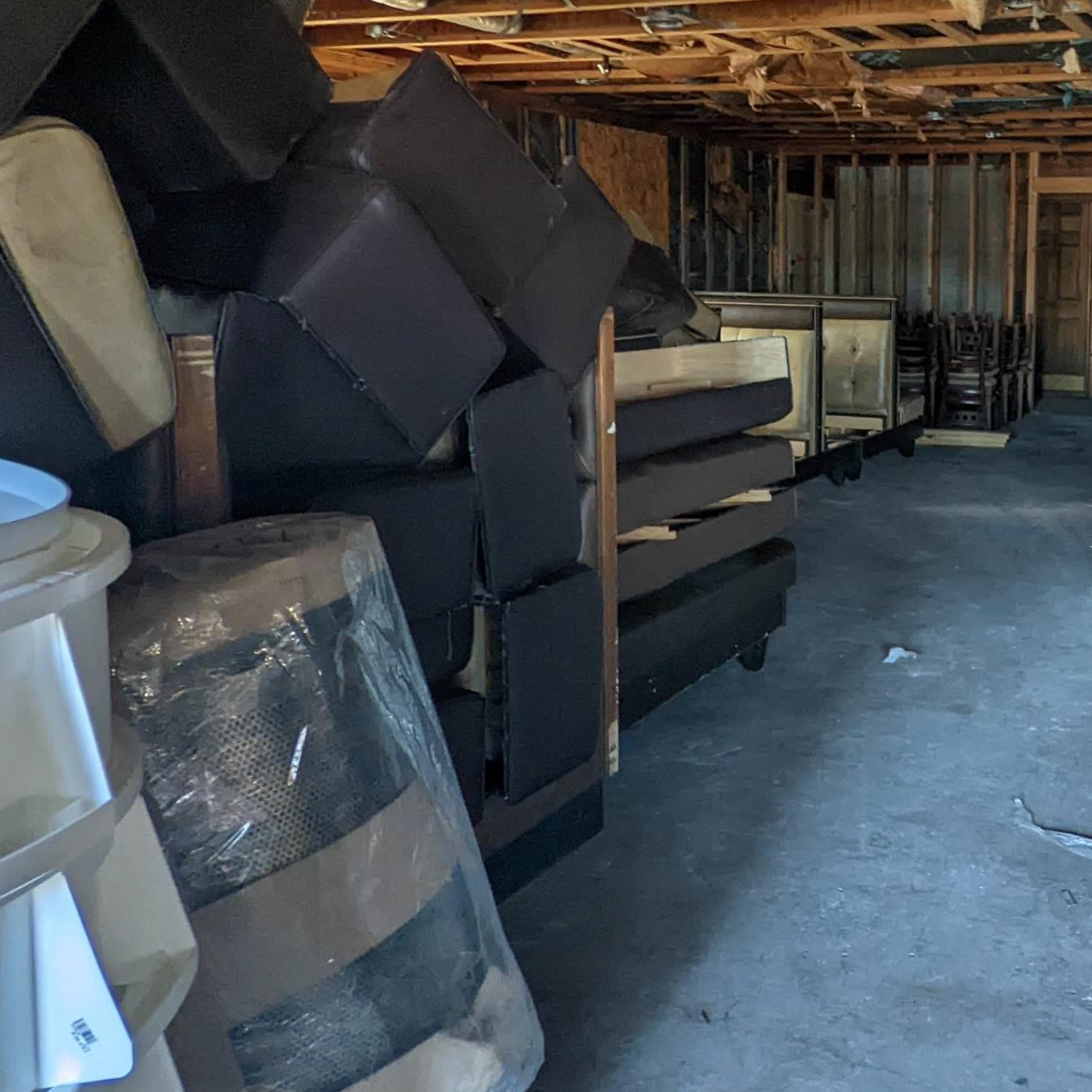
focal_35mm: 32
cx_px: 940
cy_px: 365
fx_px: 1142
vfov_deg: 50.2
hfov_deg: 47.0
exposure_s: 1/23.8
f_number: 2.2
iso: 184
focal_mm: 2.35
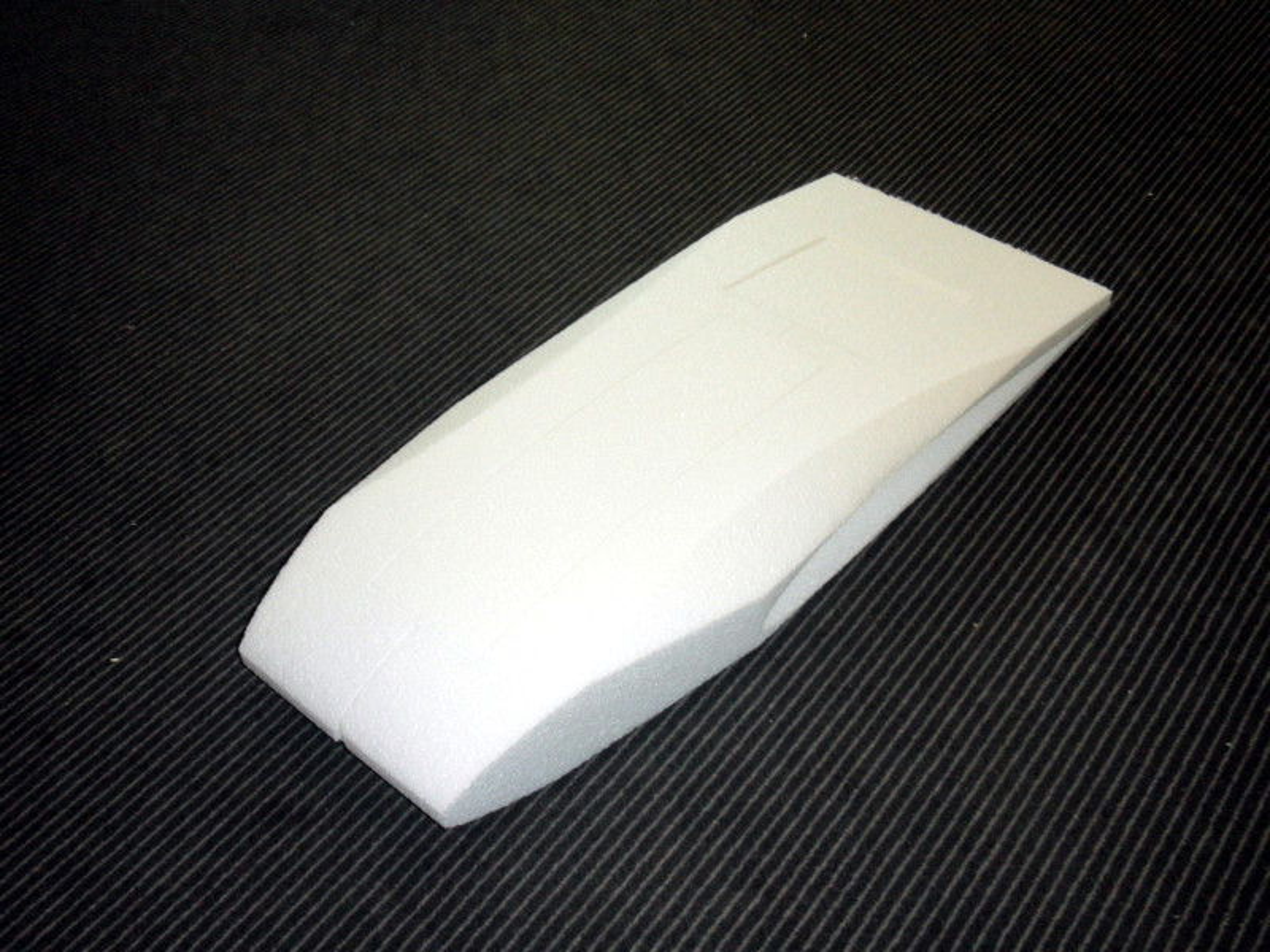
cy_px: 476
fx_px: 1394
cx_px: 635
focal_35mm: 38
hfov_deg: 49.0
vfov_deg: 37.7
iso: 400
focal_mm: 6.66
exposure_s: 1/40
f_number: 3.9
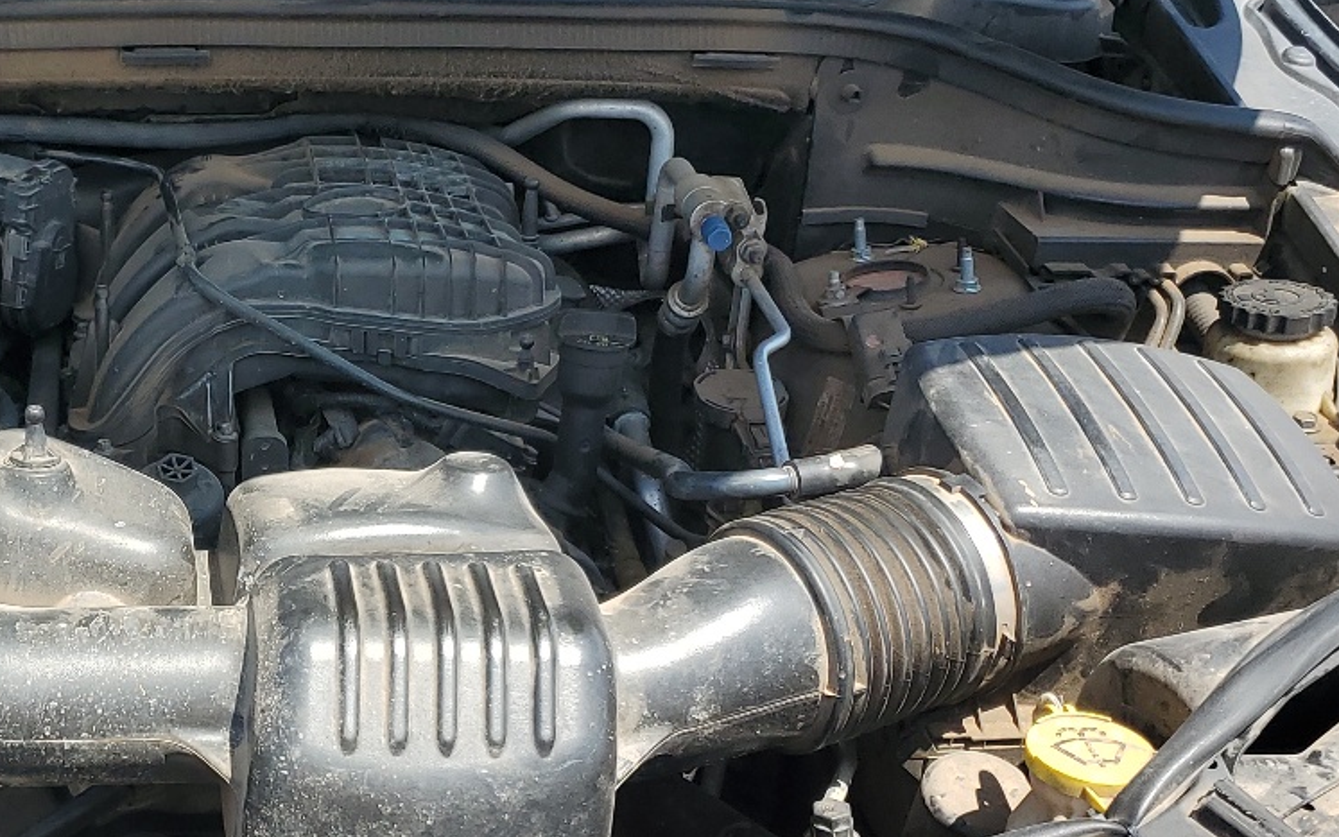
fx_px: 2153
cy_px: 543
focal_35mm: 59
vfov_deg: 21.9
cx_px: 181
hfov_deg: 33.1
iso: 50
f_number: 1.5
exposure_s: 1/1667
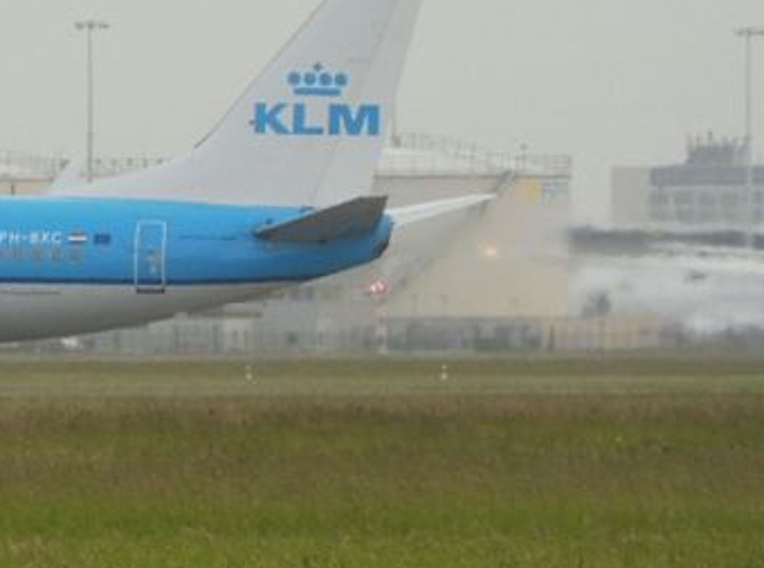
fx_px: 31780
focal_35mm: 1444
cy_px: 54
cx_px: -366
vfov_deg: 1.0
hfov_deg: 1.4
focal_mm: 86
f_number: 6.4
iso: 200
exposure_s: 1/125
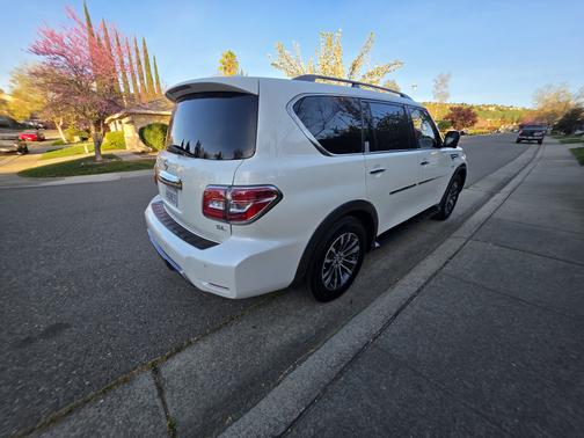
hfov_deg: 106.2
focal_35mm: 13
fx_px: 219
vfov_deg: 89.9
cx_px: 292
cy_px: 219
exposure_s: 1/458
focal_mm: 2.2
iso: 40
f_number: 1.9
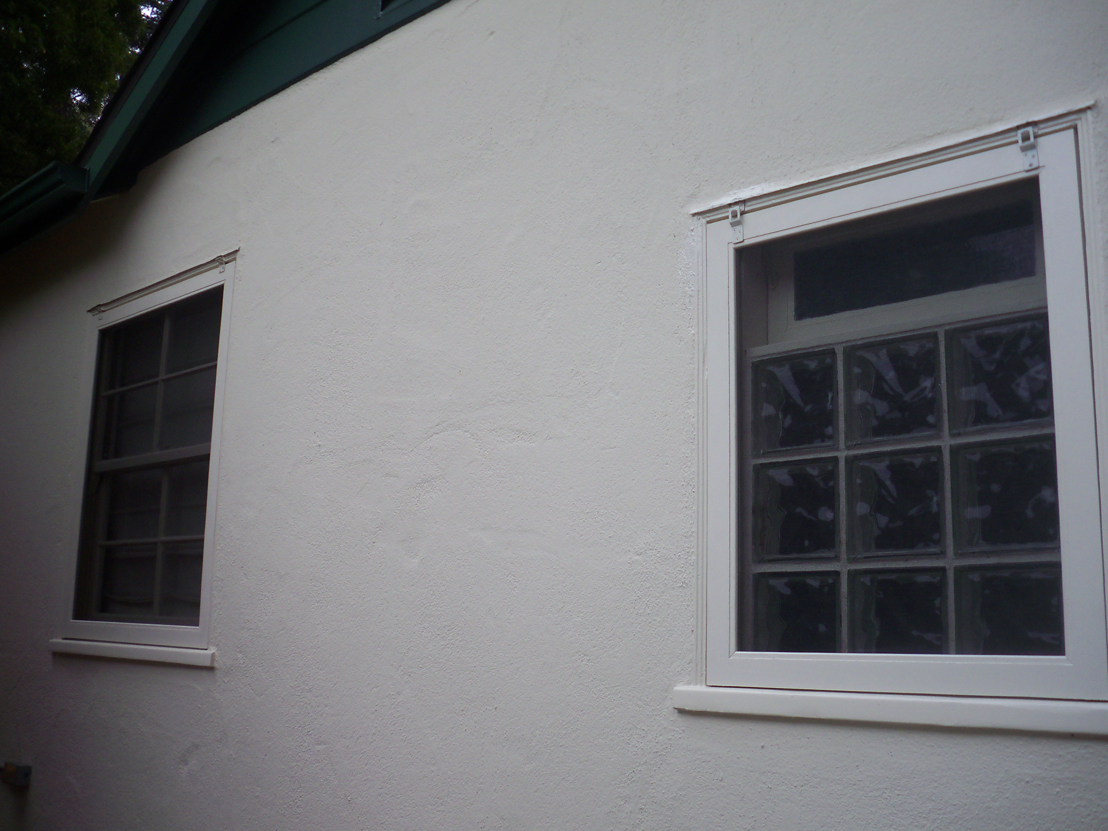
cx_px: 554
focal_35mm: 38
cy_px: 416
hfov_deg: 49.0
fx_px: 1216
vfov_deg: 37.7
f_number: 3.5
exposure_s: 1/250
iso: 80
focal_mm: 6.3
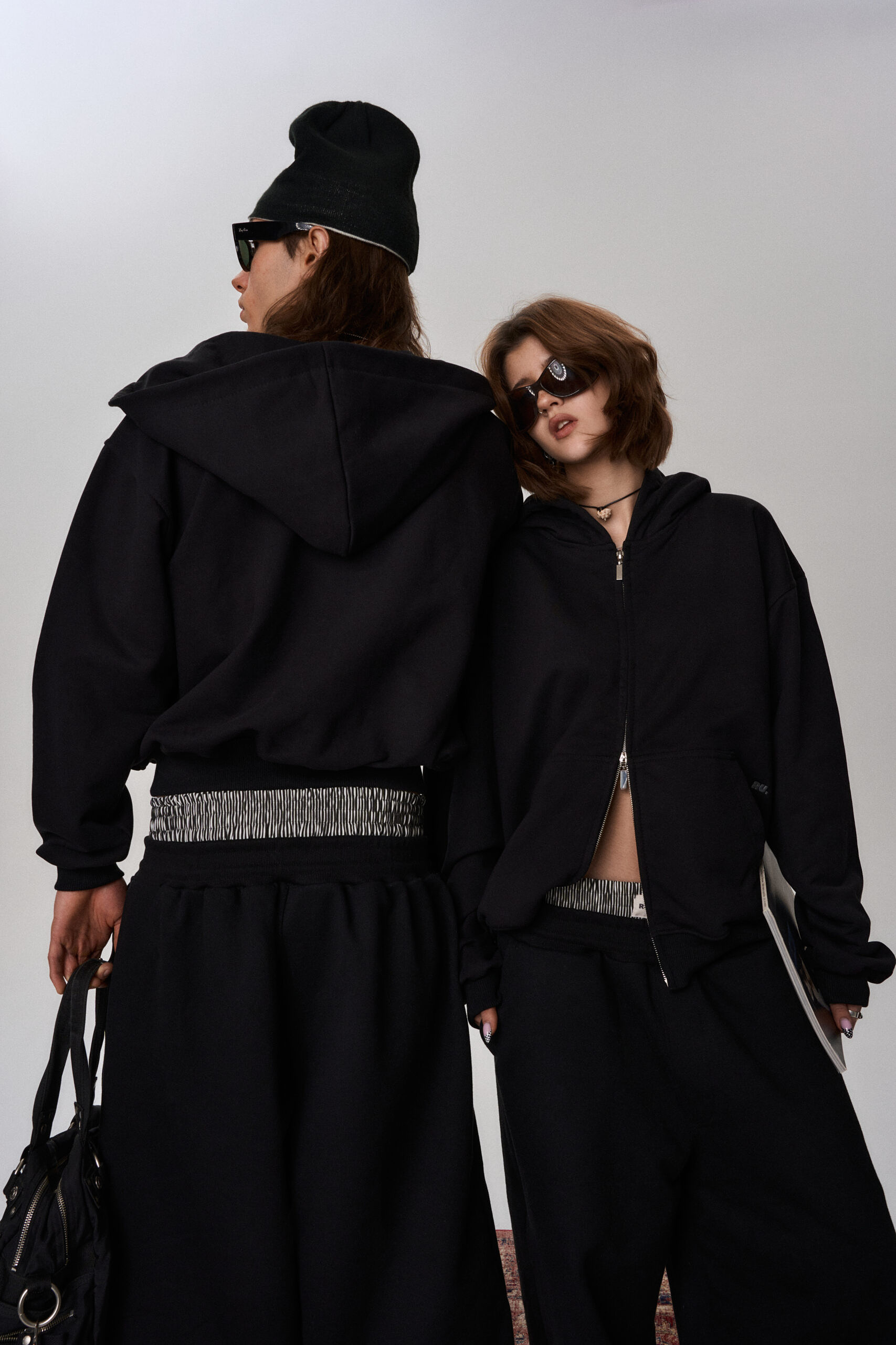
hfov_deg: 42.7
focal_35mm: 31
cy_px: 672
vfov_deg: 60.8
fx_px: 1146
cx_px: 448
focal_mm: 30.7
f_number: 8
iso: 125
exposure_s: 1/160
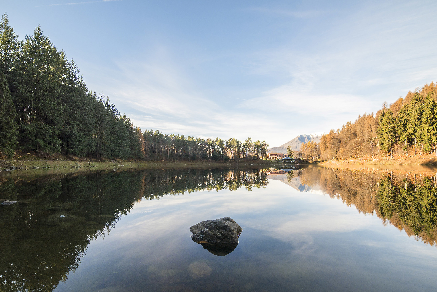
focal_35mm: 14
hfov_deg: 104.2
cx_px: 218
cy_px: 146
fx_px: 170
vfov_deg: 81.3
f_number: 14
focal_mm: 14
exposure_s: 1/200
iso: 200
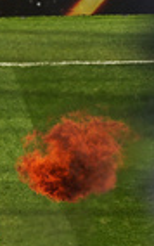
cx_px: 599
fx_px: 7077
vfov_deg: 2.0
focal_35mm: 1056
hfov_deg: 1.2
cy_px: 292
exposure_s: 1/640
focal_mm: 144
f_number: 5
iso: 100
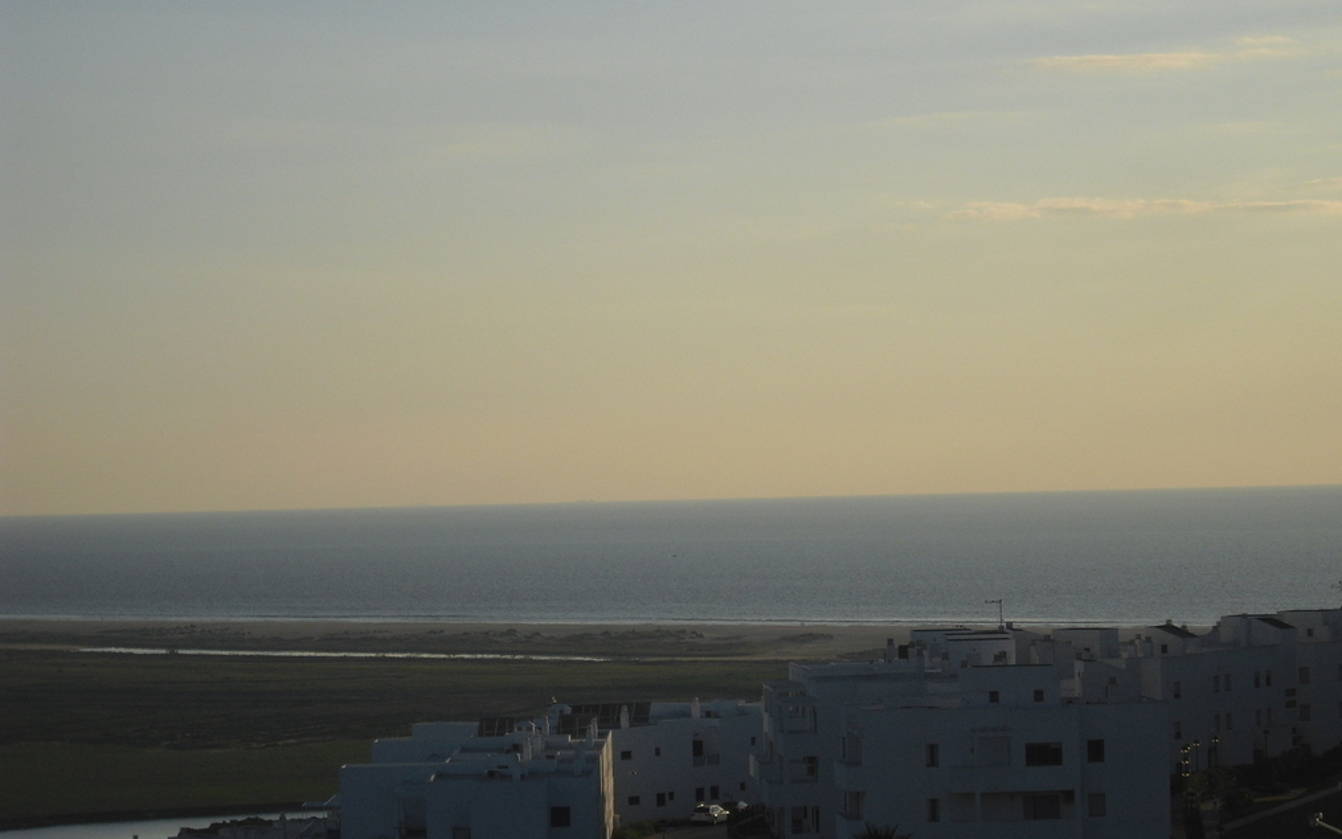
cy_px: 373
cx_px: 668
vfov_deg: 10.8
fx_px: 4426
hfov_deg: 17.2
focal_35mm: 121
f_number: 10.4
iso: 64
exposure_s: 1/200
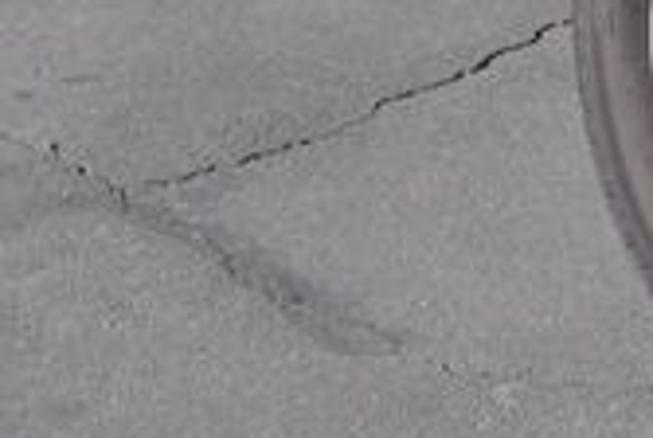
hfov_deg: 10.2
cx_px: 1032
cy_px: -364
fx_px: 3508
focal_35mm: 193
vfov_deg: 7.0
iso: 100
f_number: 9
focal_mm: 21
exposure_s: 1/125
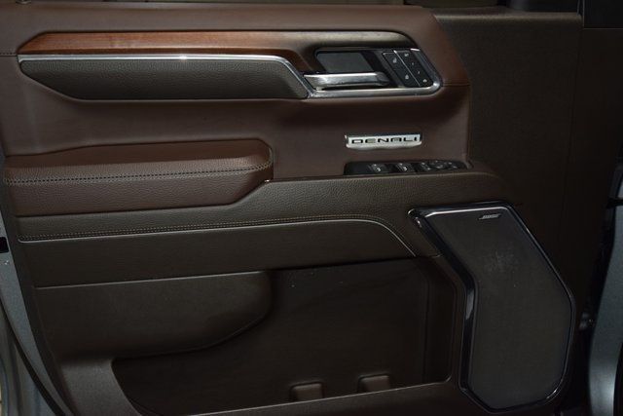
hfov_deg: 51.3
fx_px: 649
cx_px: 312
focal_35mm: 38
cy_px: 208
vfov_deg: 35.5
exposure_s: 1/125
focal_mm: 25
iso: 1100
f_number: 3.8
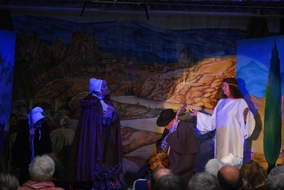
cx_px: 142
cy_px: 95
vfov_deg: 11.5
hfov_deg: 17.0
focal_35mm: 120
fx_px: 948
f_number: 4.5
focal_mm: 80
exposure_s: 1/125
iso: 800
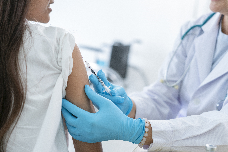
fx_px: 317
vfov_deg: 27.0
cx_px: 114
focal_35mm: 50
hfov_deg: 39.6
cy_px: 76
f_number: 2.8
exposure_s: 1/320
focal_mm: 50
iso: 250
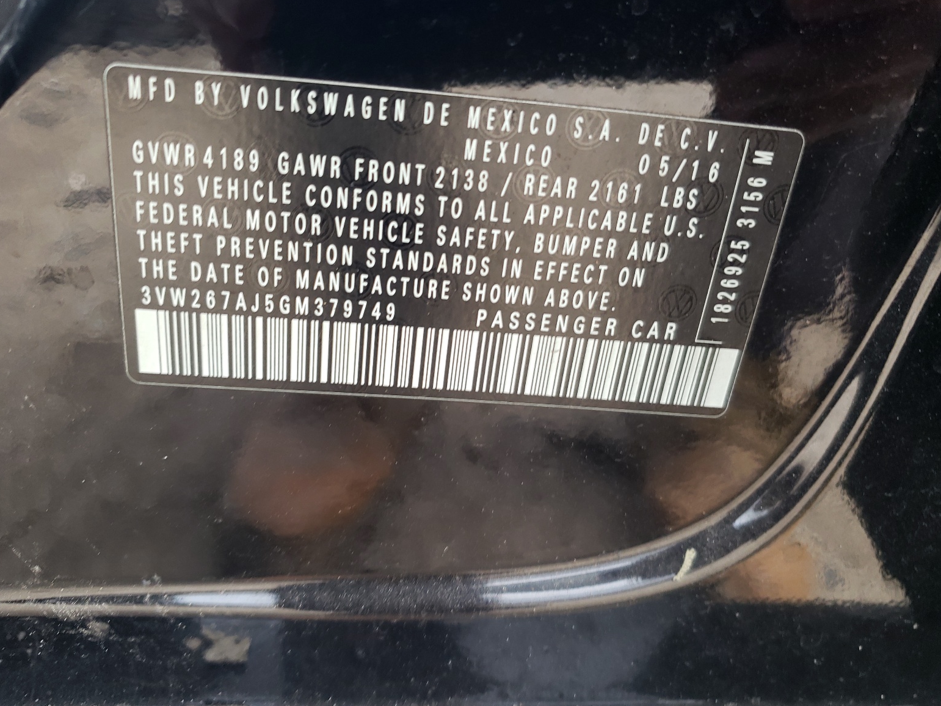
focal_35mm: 27
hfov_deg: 65.3
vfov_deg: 51.4
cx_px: 471
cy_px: 348
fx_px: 734
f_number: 1.5
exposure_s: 1/60.2
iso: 70
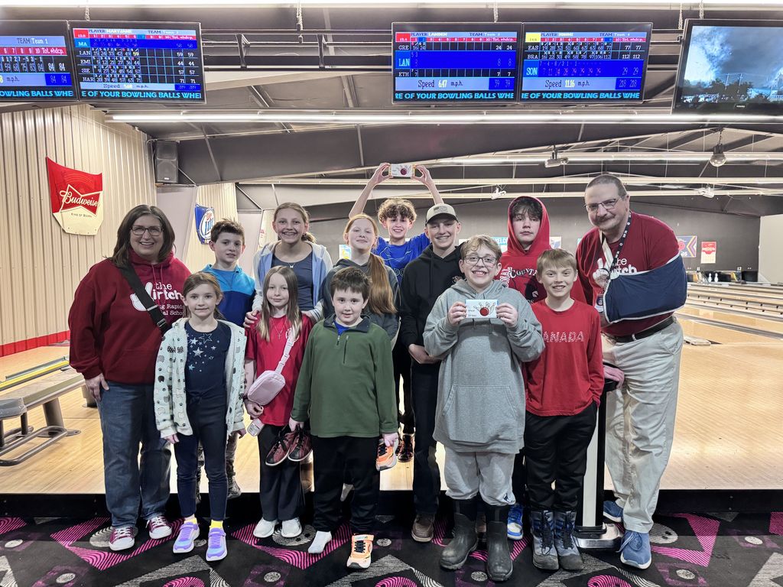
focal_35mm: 24
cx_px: 392
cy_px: 294
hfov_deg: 71.6
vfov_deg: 56.8
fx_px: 543
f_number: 1.78
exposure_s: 1/40
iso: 640
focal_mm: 6.76
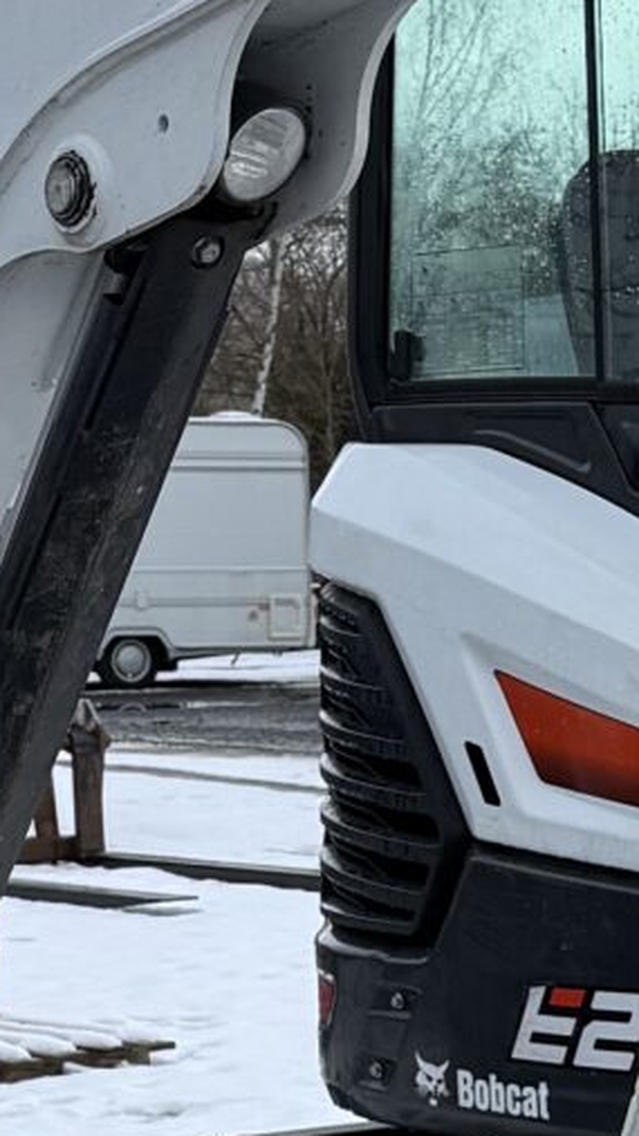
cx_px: 157
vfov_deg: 16.1
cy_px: 986
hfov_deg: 9.2
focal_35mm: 132
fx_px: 3978
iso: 80
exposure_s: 1/1553
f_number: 1.78
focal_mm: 6.76
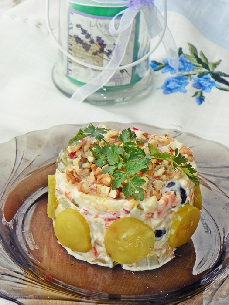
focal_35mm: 120
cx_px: 114
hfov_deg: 12.3
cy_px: 152
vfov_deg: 16.4
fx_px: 1058
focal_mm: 21.3
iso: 80
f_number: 4
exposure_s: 1/200
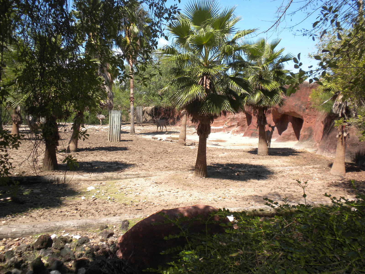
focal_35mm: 37
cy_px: 137
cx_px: 182
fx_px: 390
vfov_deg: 38.7
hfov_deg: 50.1
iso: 64
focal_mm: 6.6
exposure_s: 1/468
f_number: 3.5
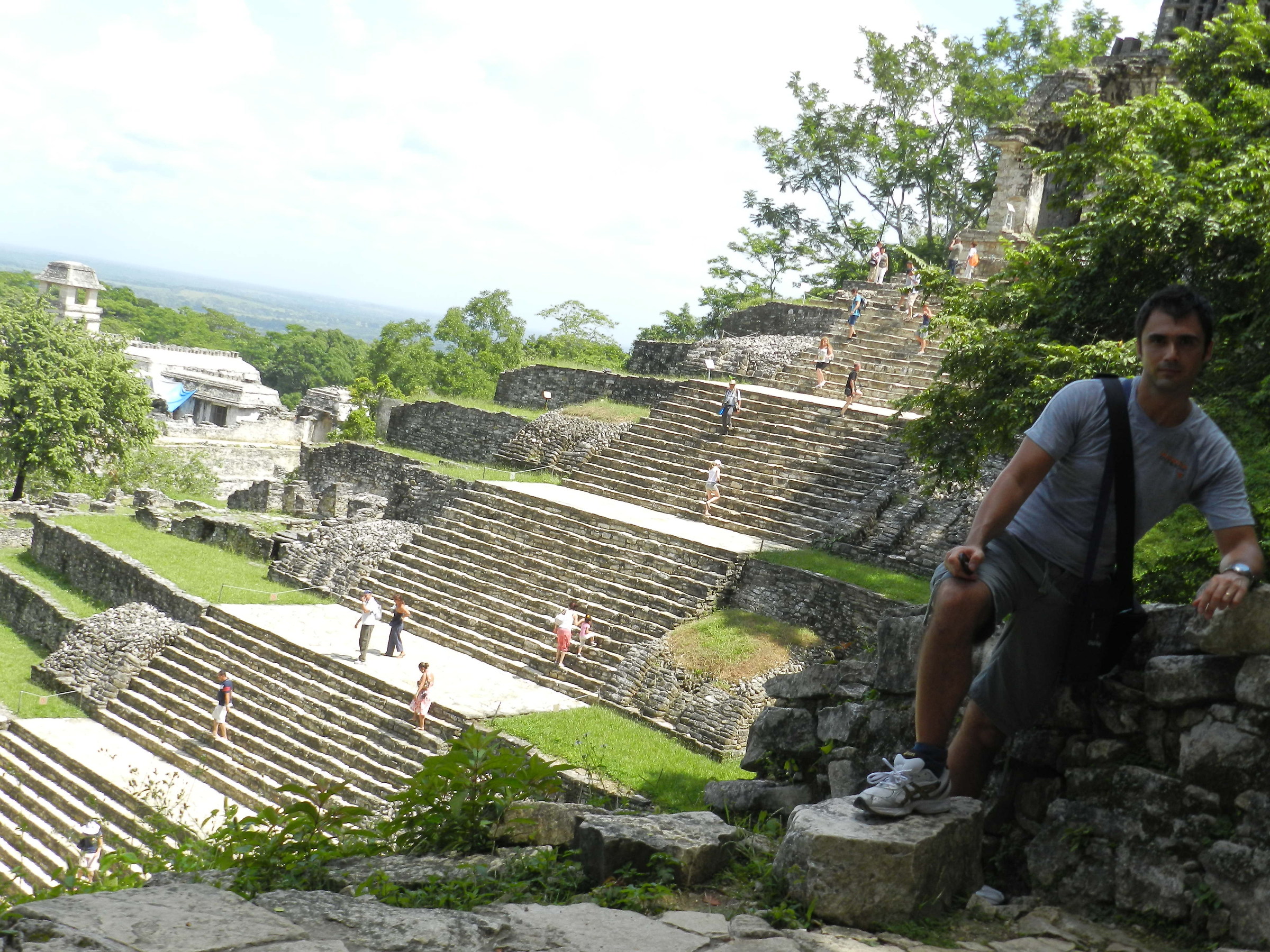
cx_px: 635
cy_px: 476
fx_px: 1688
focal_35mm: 46
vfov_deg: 31.5
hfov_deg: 41.2
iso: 160
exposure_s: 1/500
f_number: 4.2
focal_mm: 8.1
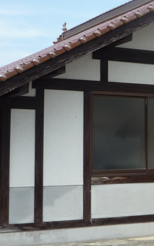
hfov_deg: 13.7
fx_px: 605
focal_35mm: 90
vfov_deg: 23.0
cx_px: 223
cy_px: 104
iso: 100
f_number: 4
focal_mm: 5.2
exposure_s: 1/400
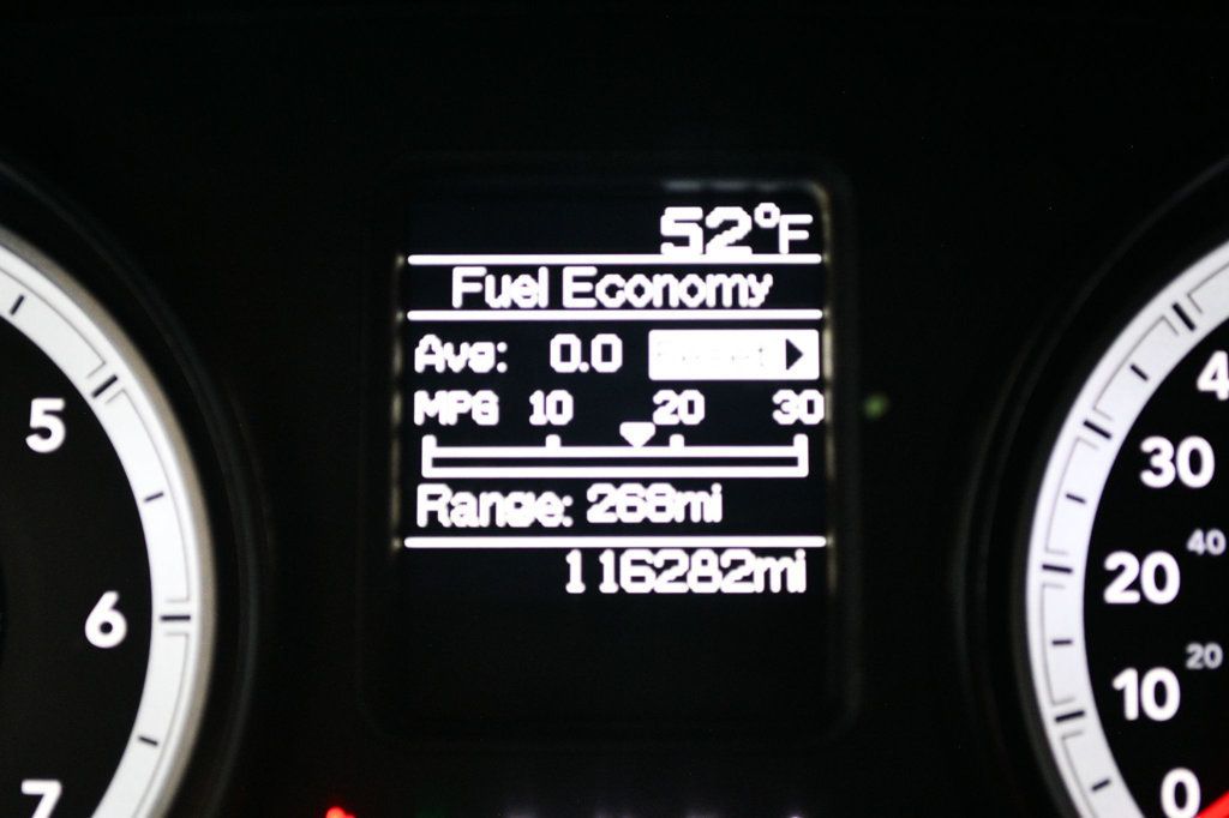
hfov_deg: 28.1
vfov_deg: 18.9
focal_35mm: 72
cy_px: 409
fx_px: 2457
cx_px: 614
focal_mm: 48
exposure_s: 1/80
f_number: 5.3
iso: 3200
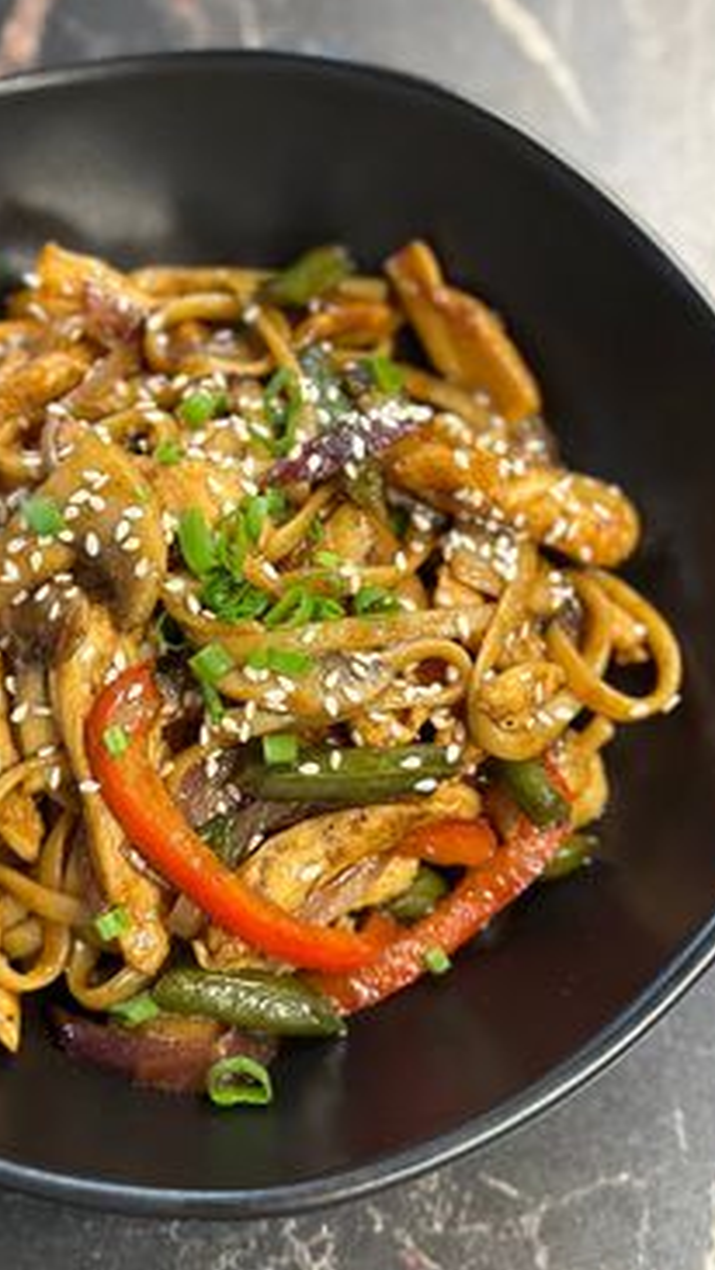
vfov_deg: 34.3
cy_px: 599
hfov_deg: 19.6
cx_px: 212
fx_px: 2055
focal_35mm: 61
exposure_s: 1/33
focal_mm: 6.86
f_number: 1.78
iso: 320
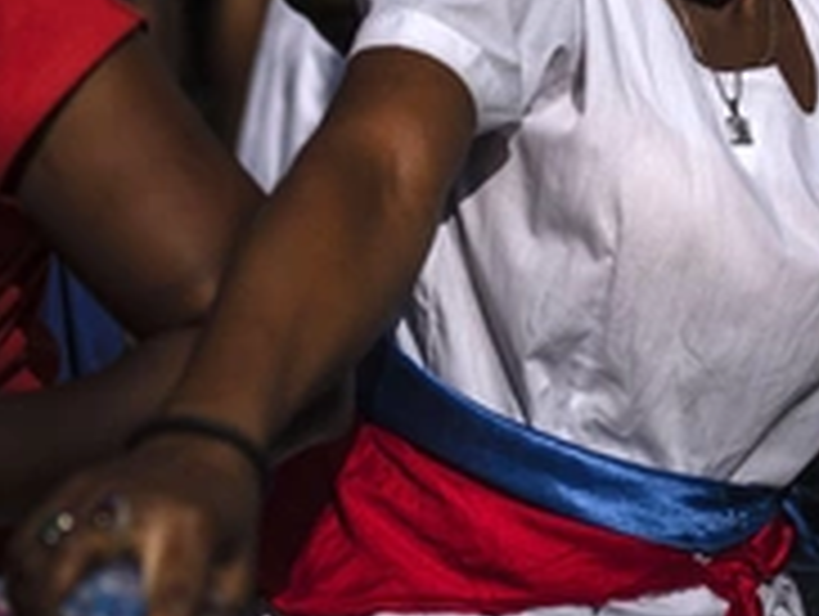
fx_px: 2843
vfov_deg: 12.3
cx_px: 621
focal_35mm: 120
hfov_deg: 16.3
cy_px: 36
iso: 100
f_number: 1.6
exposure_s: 1/32000
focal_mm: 35
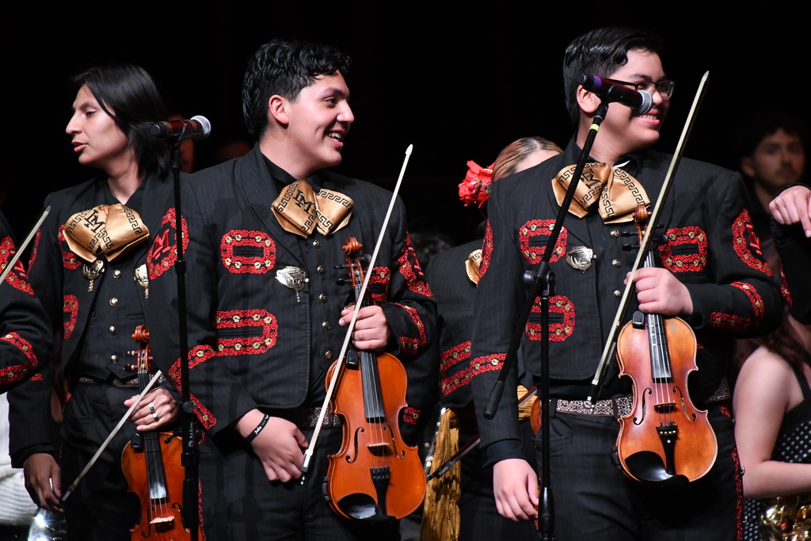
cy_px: 270
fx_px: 10138
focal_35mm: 450
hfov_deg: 4.6
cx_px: 406
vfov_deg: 3.1
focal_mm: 300
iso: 5000
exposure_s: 1/200
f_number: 6.3
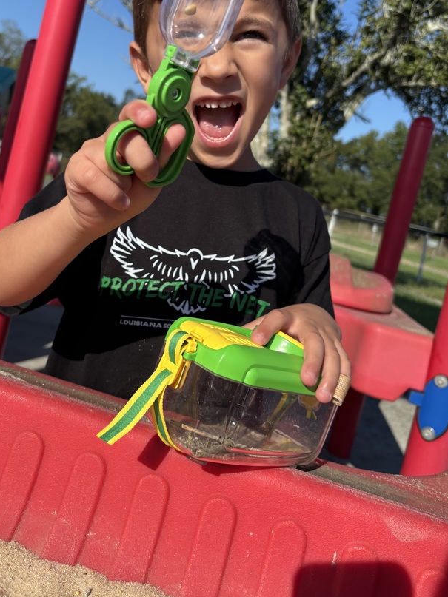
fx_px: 570
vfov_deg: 54.6
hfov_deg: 42.8
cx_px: 186
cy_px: 219
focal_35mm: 33
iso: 50
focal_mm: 5.96
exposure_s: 1/2193
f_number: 1.6
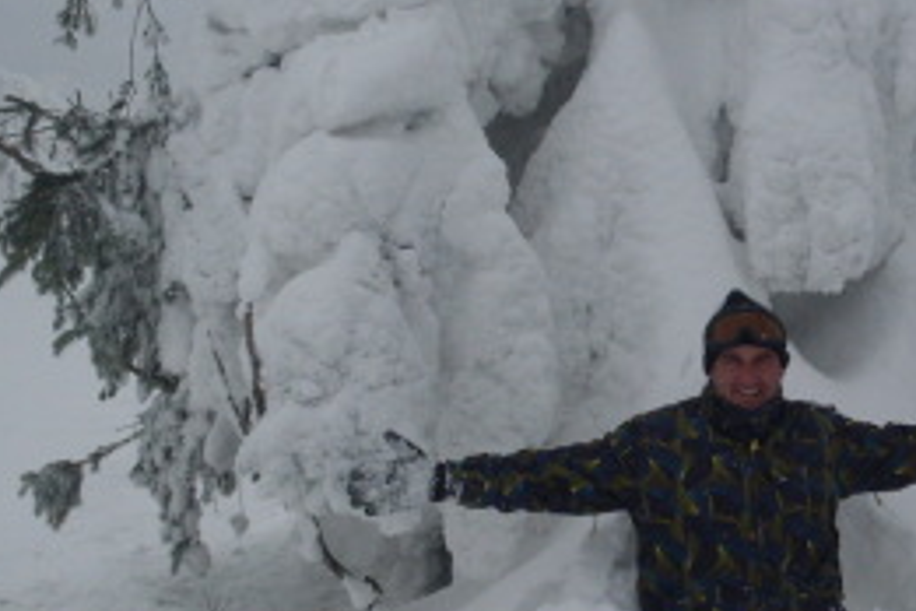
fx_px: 3460
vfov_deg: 10.1
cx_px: 762
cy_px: 425
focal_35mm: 136
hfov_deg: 15.0
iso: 80
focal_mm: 11.7
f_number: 3.7
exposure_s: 1/1000
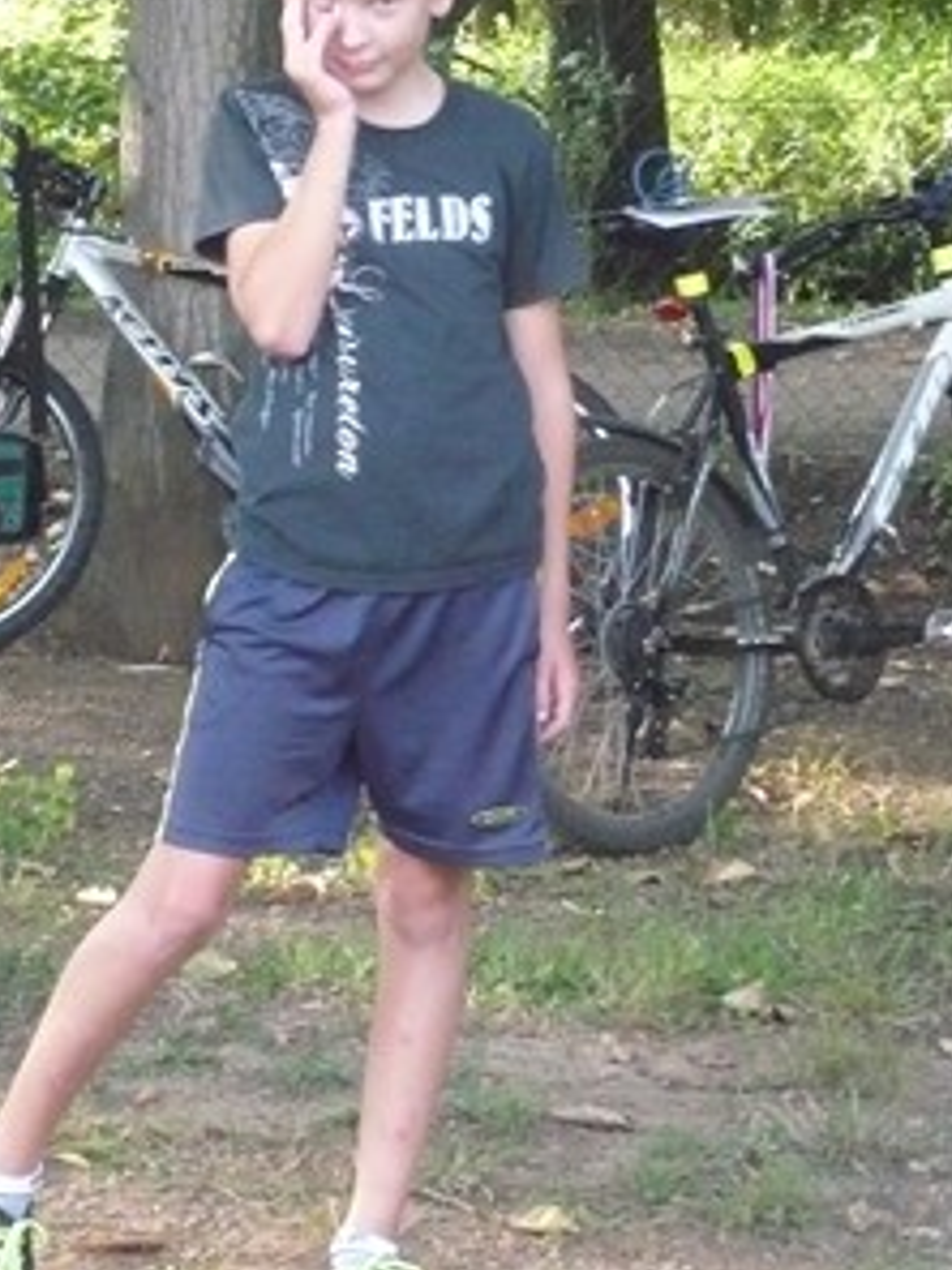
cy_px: 455
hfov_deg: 8.9
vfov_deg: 11.8
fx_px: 6124
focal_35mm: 167
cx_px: 309
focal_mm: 17
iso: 800
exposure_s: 1/200
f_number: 4.9
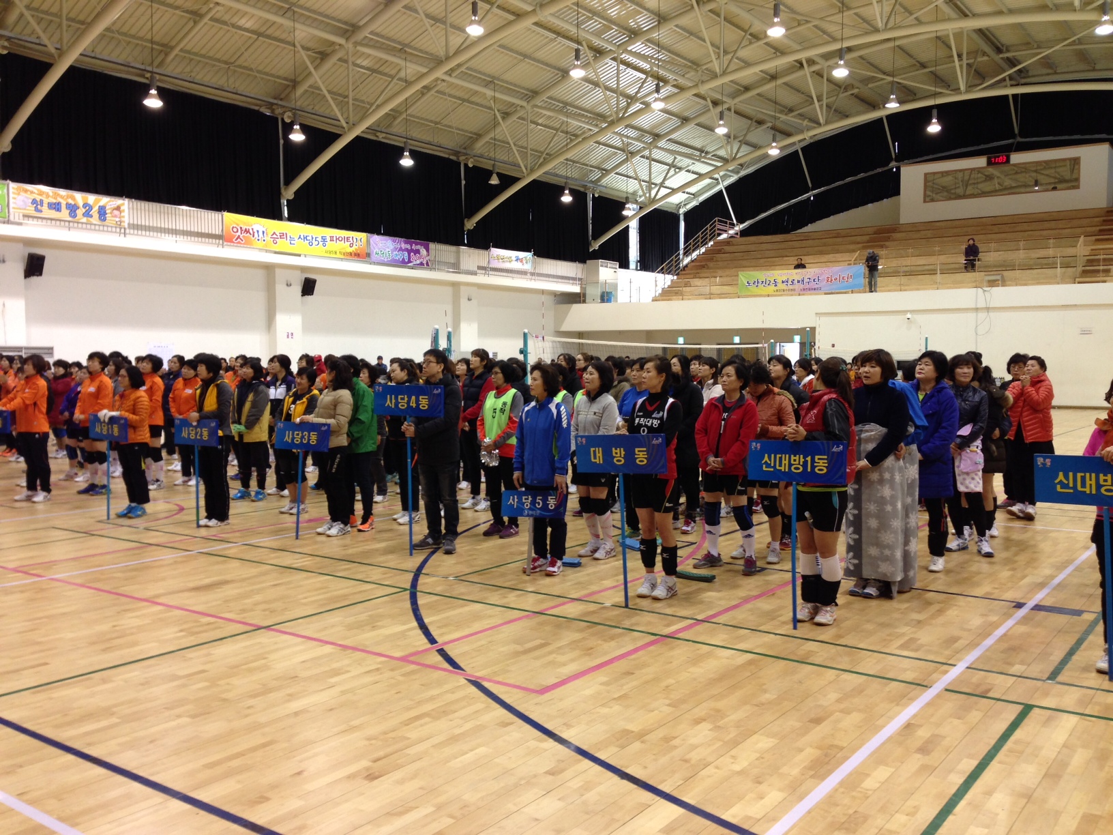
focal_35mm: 33
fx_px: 1061
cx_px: 556
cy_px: 418
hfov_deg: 55.4
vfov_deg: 42.9
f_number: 2.4
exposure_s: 1/20
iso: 80
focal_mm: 4.12
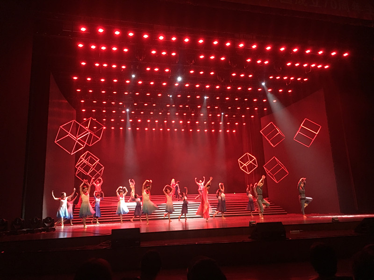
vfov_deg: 48.2
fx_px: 313
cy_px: 140
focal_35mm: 29
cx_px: 187
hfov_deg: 61.7
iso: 160
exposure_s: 1/8
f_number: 2.2
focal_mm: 4.15
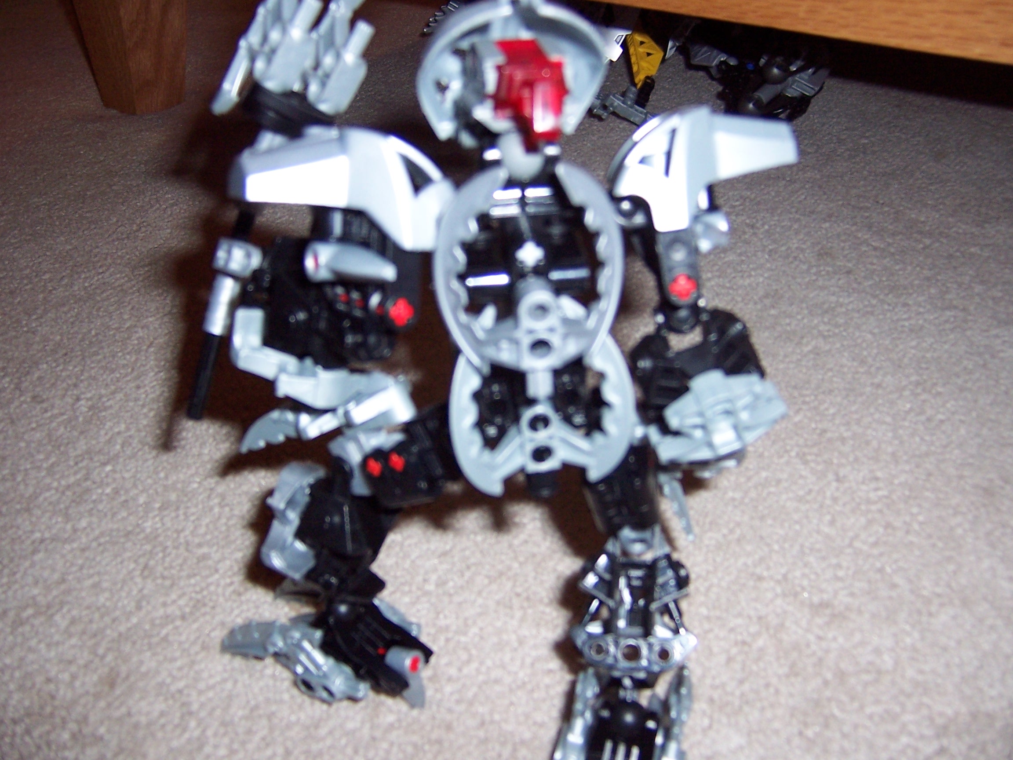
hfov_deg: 55.4
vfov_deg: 42.9
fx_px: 966
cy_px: 380
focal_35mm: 33
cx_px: 506
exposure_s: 1/60
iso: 140
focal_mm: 5.5
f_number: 2.8
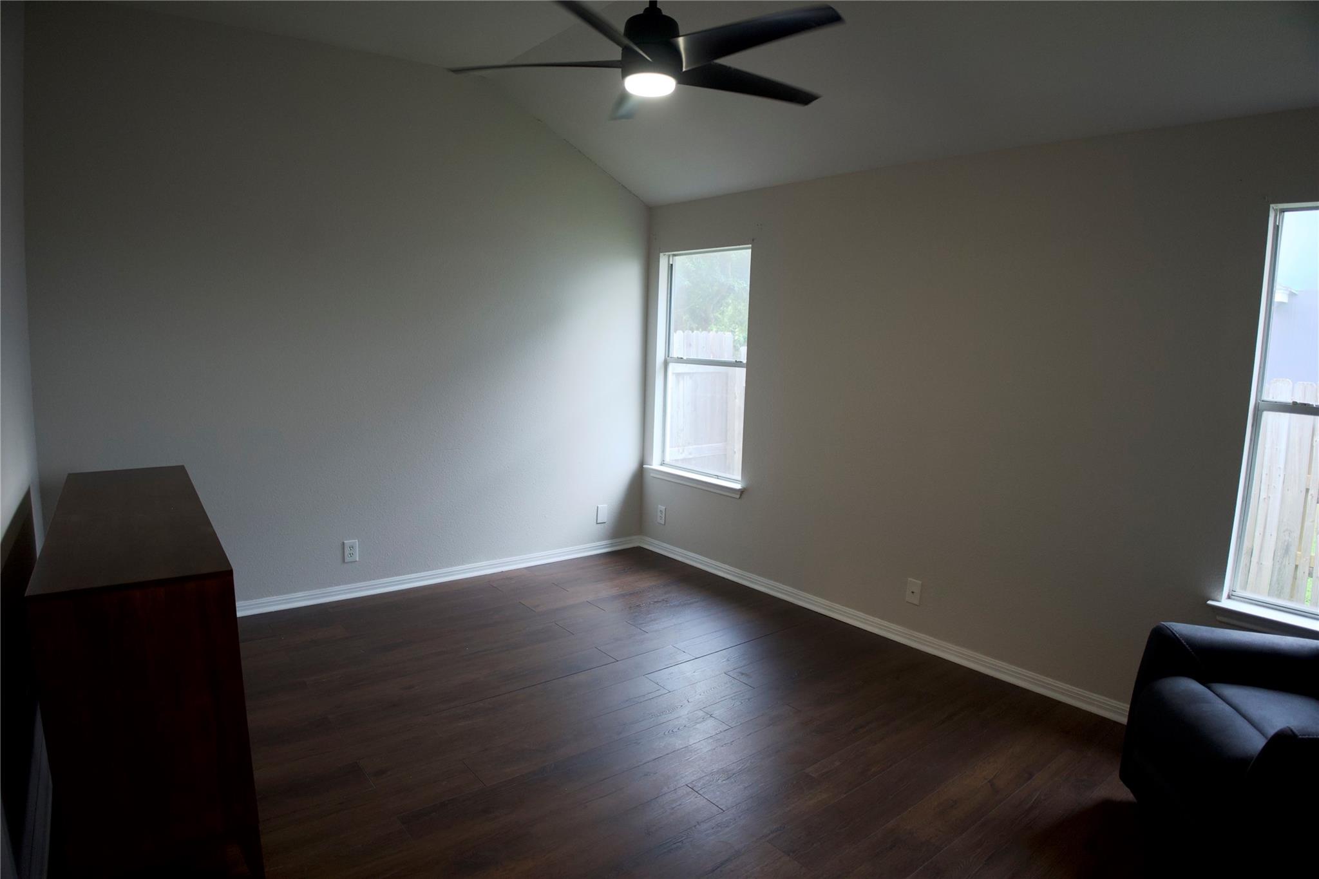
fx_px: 733
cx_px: 660
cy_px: 440
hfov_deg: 84.0
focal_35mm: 20
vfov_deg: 61.9
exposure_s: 1/160
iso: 1600
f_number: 3.2
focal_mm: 20
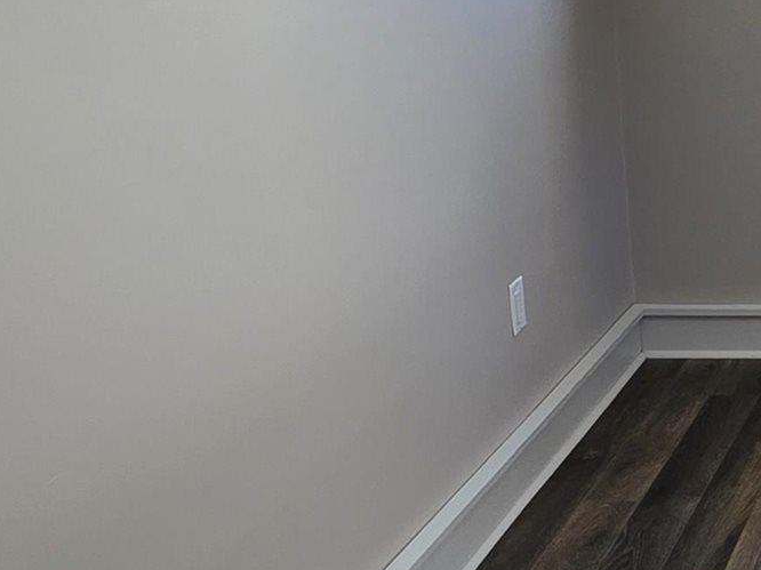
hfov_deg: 25.8
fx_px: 1319
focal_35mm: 60
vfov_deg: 24.1
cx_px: 1073
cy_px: 142
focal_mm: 2.2
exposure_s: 1/120
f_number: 1.9
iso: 100
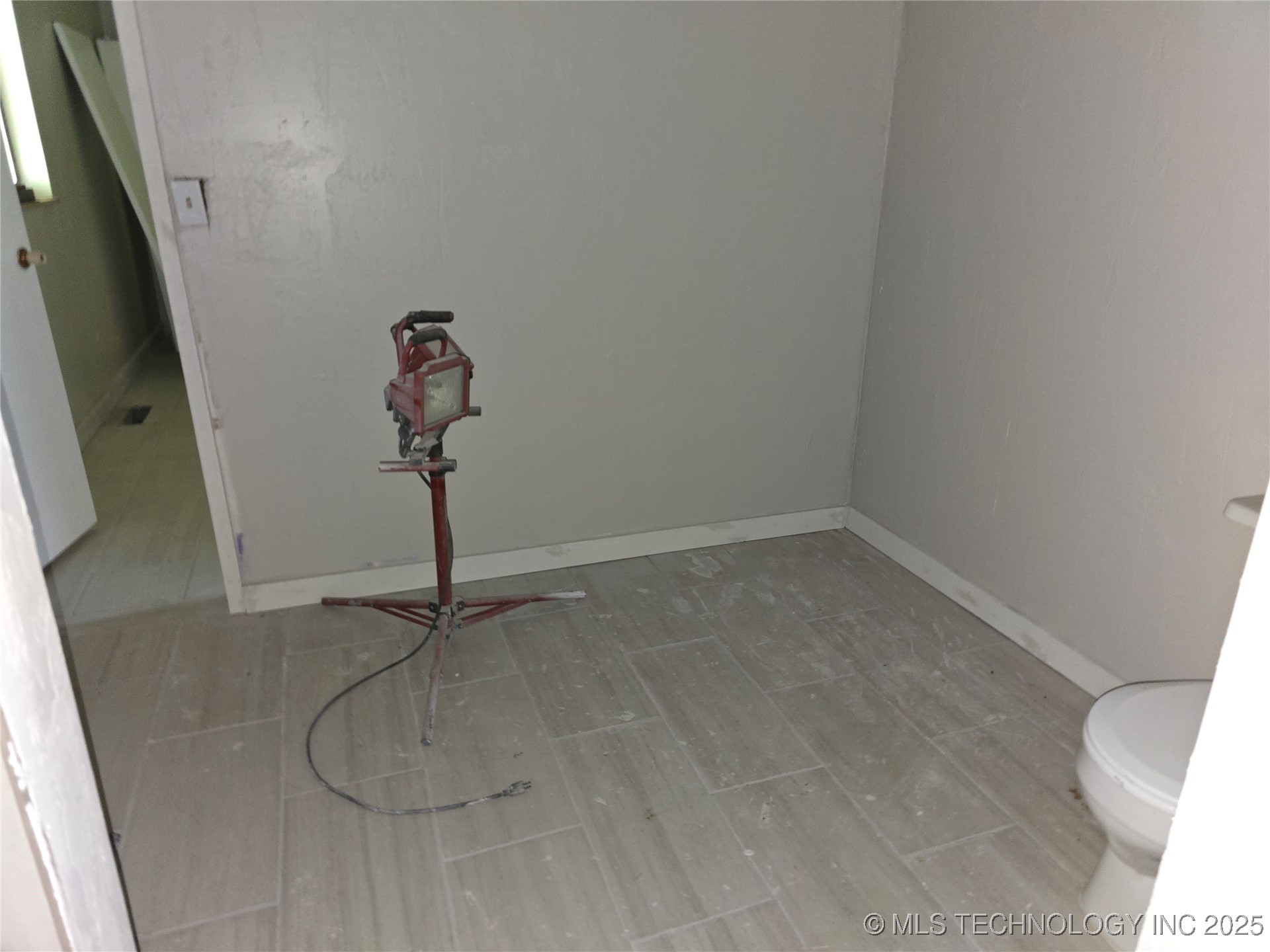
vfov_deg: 58.9
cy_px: 476
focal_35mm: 23
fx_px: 844
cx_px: 635
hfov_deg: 73.9
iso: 125
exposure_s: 1/12
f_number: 1.7
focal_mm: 6.3
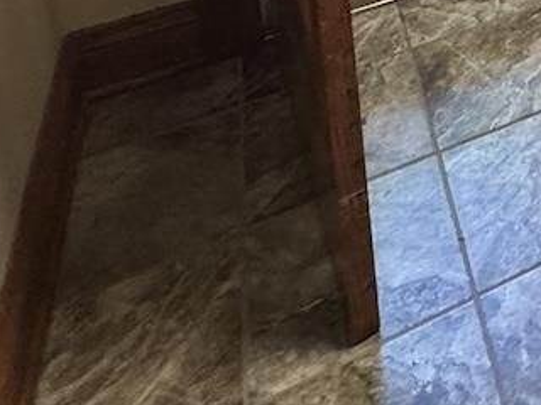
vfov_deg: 18.2
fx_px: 875
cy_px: -390
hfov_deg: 25.7
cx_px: 812
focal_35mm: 56
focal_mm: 2.22
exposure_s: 1/60
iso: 400
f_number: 2.2
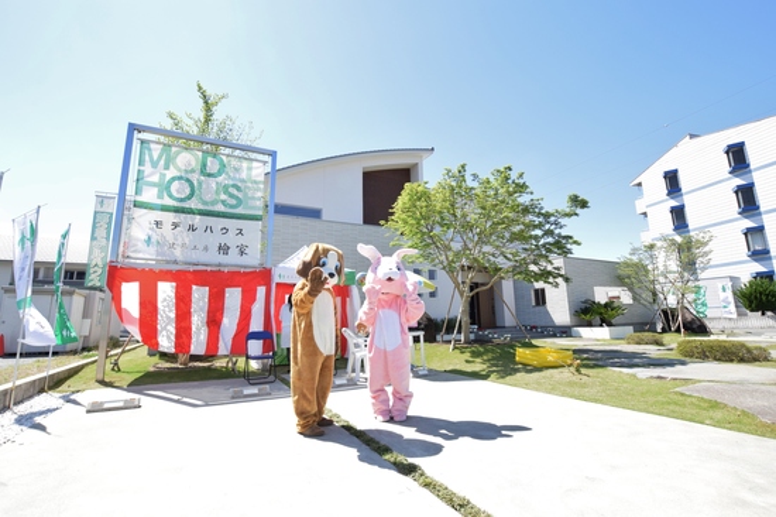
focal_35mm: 16
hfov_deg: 95.0
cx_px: 388
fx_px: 355
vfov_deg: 72.0
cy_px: 258
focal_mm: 11
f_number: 9
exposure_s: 1/500
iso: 800
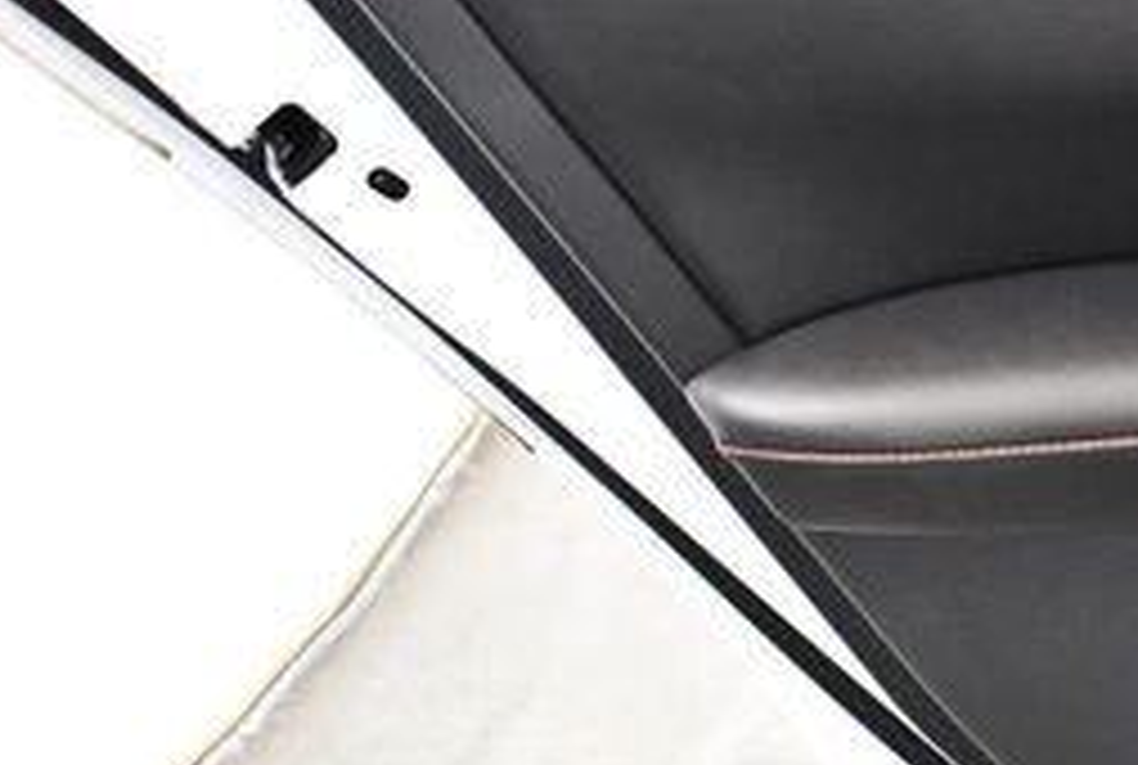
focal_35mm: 91
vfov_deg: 15.1
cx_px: 1210
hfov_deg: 21.3
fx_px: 2883
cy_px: 241
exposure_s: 1/80
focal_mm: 18
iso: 3200
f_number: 3.5
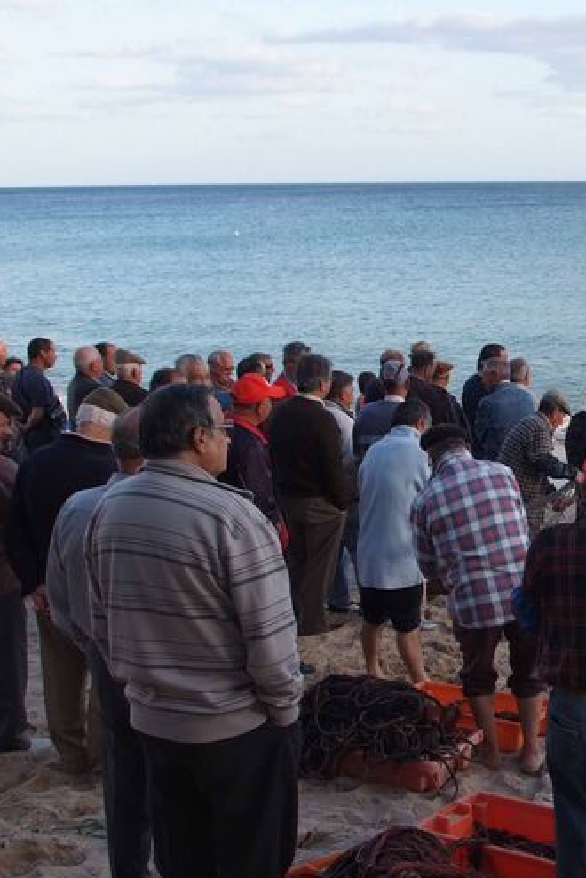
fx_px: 1195
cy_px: 532
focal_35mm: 49
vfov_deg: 40.1
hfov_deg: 25.3
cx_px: 664
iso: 400
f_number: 5.6
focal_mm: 17
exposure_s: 1/320
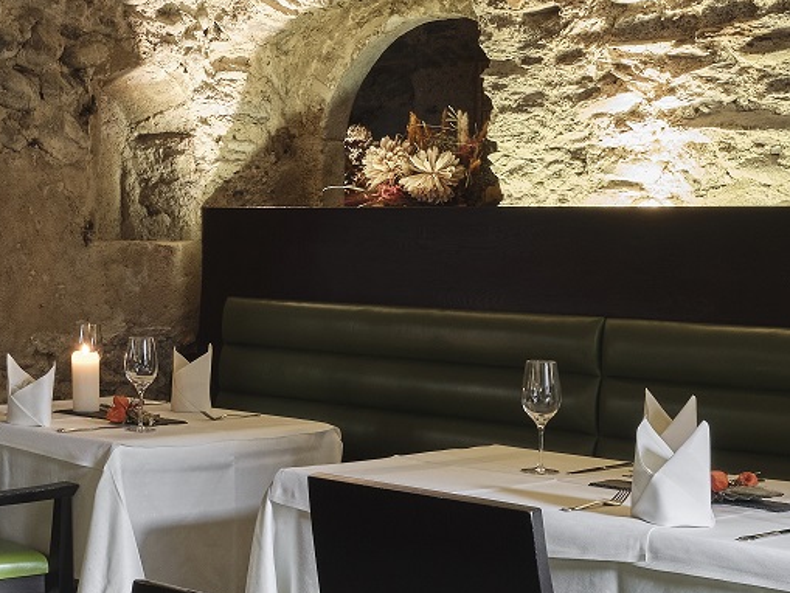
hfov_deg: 25.4
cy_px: 248
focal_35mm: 73
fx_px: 1666
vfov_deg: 20.2
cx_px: -2
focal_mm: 23
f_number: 16
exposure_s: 1.9
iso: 400
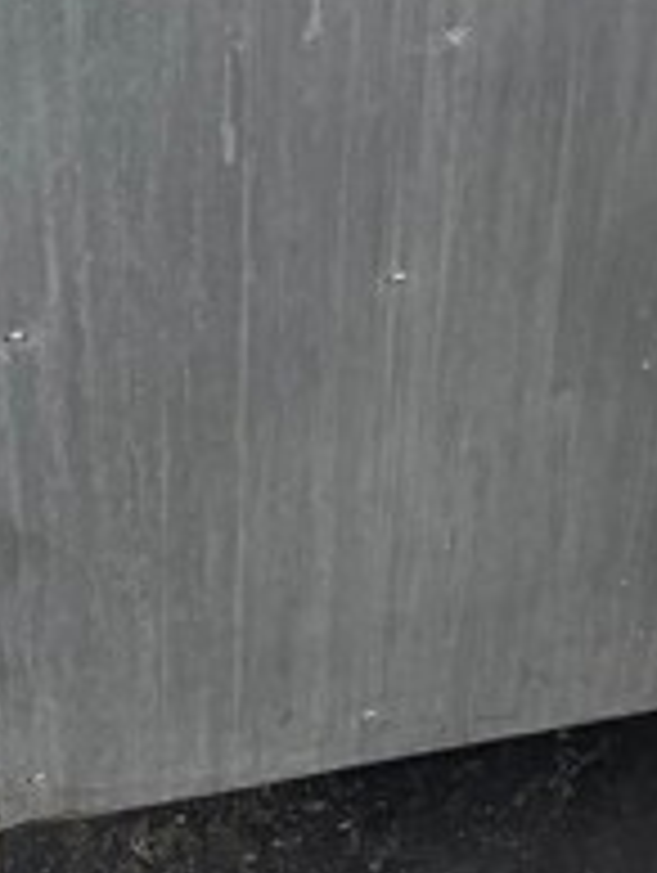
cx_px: 302
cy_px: -610
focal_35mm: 109
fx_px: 2752
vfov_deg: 15.8
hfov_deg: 13.6
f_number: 1.6
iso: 125
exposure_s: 1/121
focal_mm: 5.1
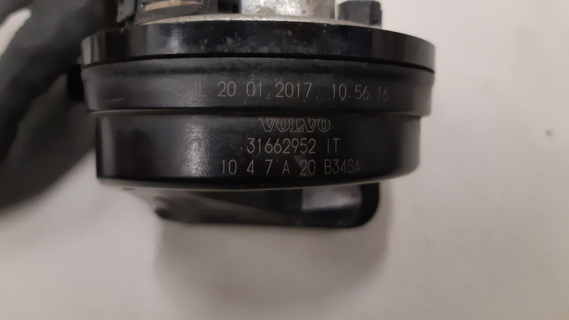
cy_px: 109
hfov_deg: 66.1
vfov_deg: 39.7
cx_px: 288
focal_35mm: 29
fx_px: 438
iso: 250
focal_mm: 3.93
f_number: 1.7
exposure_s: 1/50
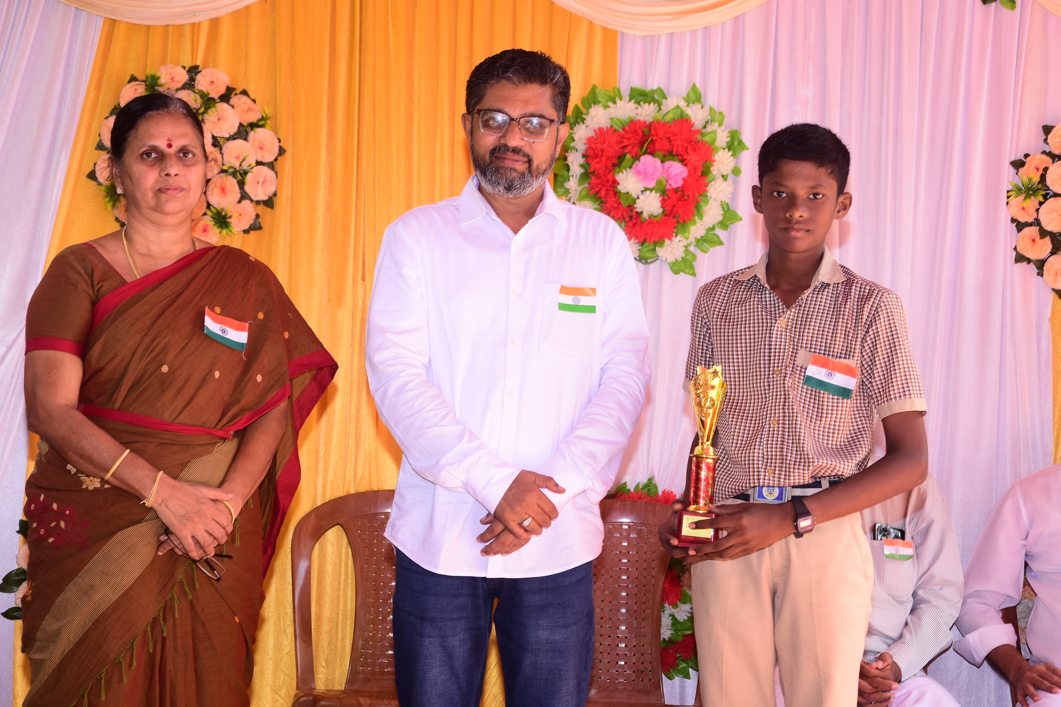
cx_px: 530
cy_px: 354
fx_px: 2299
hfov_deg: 26.0
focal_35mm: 78
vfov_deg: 17.5
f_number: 6.3
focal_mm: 52
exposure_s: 1/125
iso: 320
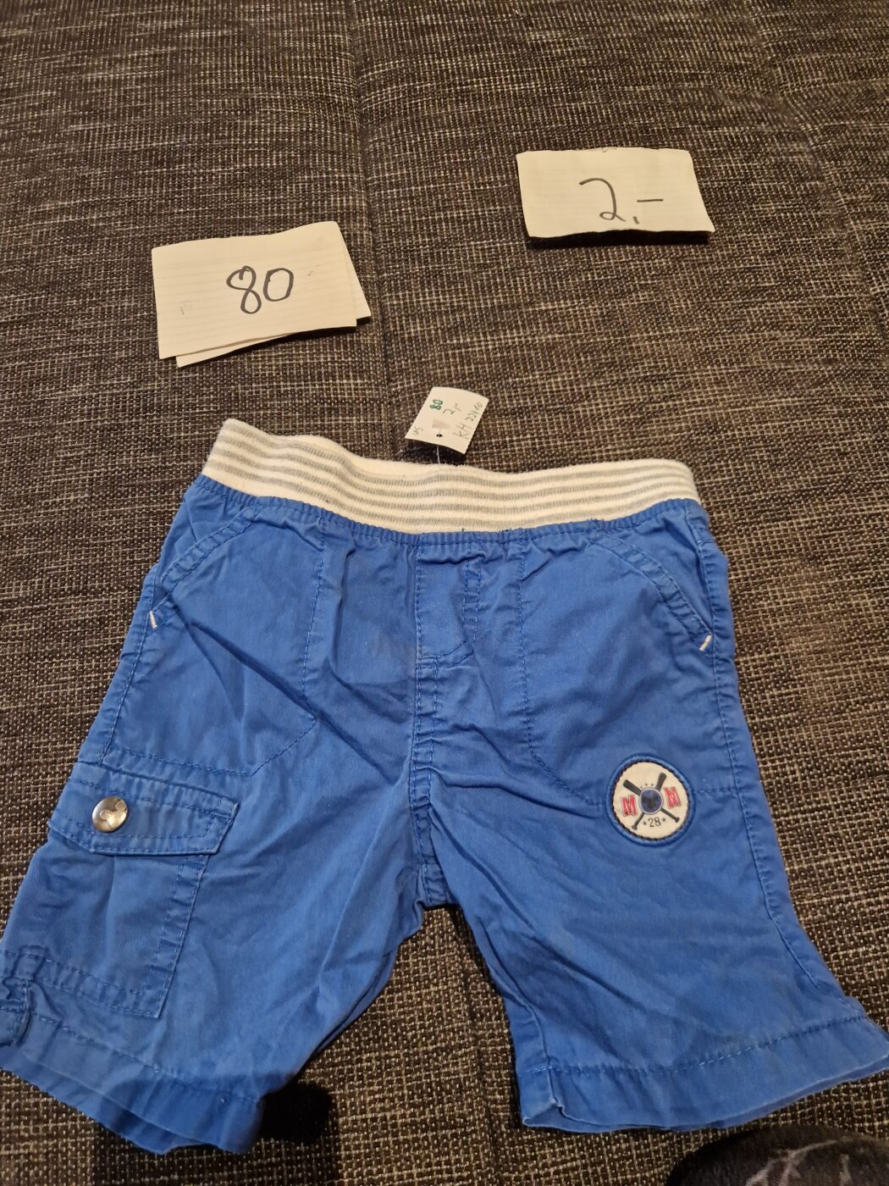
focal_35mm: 23
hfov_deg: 58.9
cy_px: 593
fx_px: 788
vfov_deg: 73.9
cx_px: 444
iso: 400
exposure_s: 1/100
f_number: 1.8
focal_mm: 5.4
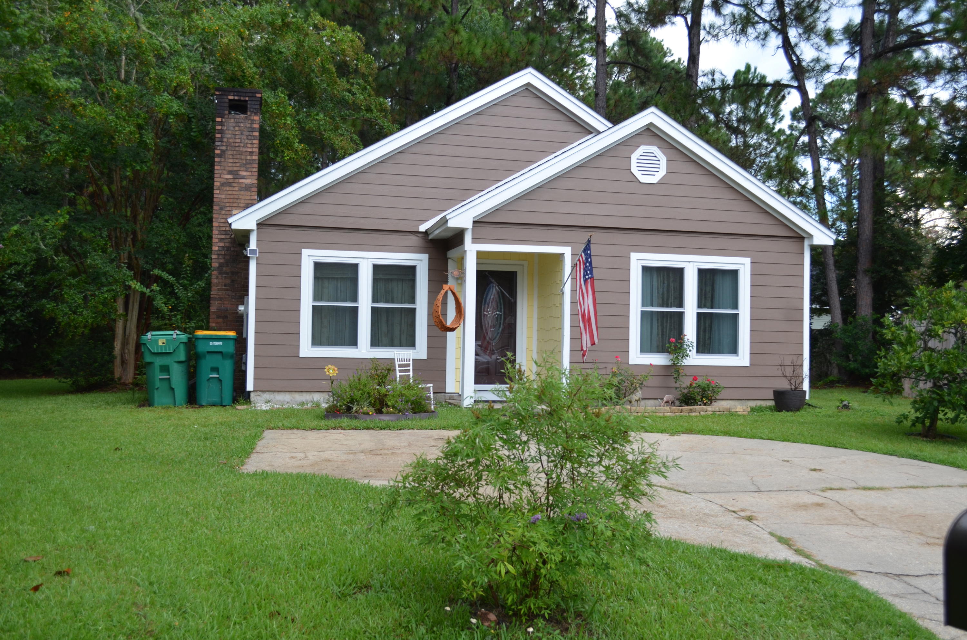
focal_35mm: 36
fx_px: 965
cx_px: 484
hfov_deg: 53.2
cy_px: 320
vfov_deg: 36.7
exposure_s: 1/125
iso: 220
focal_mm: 24
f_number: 5.6
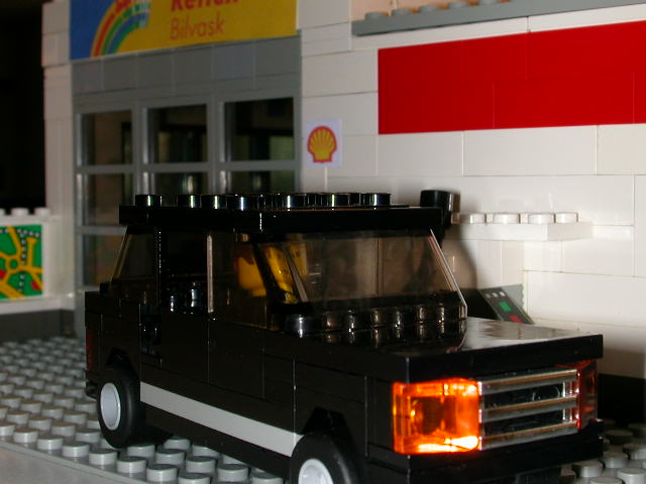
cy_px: 242
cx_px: 323
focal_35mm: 64
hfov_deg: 30.3
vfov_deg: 22.9
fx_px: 1194
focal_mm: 9.7
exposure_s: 1/59.9
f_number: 5.9
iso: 100
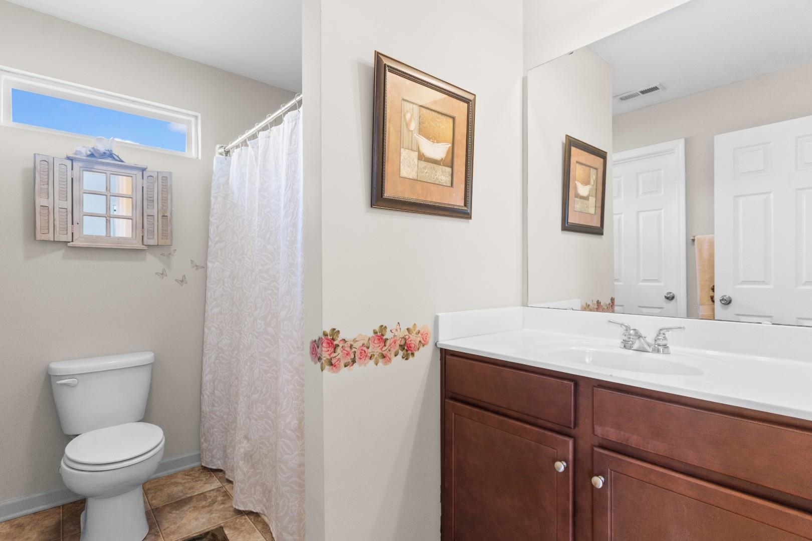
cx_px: 406
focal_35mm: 17
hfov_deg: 93.3
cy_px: 270
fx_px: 383
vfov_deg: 70.4
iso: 100
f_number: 4.8
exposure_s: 2
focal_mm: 11.5
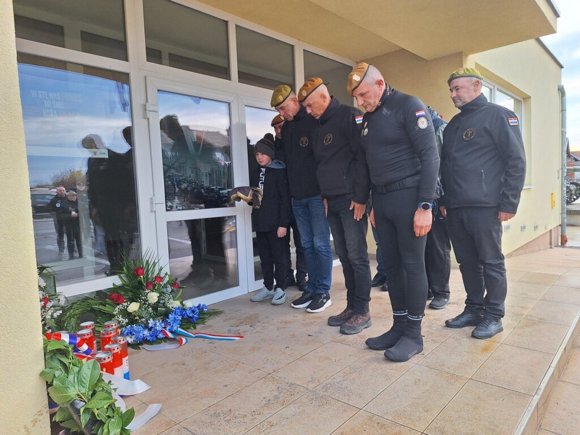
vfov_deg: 58.9
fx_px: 385
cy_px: 218
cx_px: 290
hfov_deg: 73.9
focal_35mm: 23
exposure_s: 1/120
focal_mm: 5.54
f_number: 1.8
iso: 64
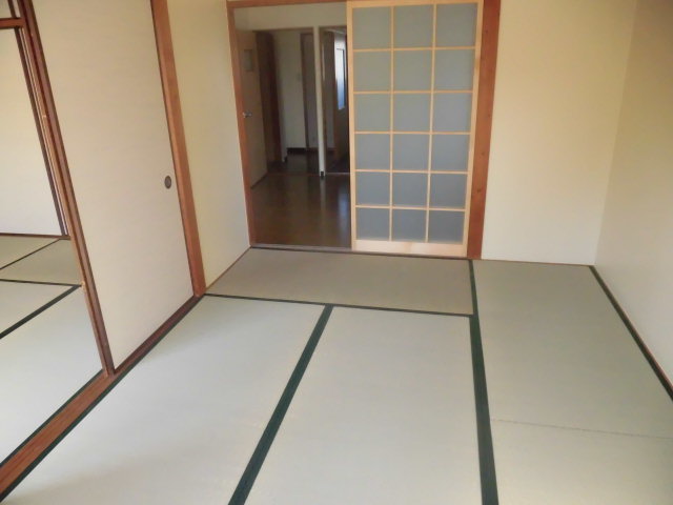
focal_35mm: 24
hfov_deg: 71.6
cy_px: 252
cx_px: 336
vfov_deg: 56.8
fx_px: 467
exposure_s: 1/400
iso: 800
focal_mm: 4.3
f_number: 3.1
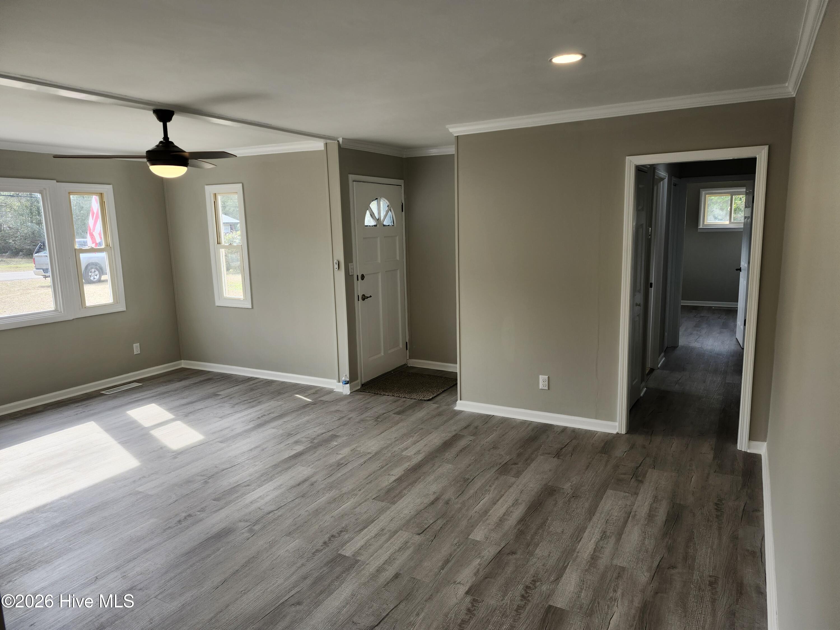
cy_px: 315
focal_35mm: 23
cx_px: 420
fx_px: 558
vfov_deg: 58.9
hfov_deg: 73.9
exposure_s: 1/180
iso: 40
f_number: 1.8
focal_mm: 5.54
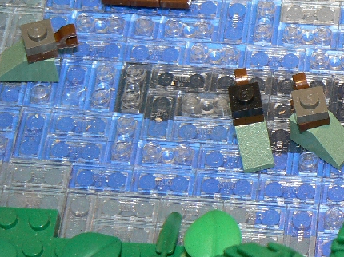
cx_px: 368
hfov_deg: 11.2
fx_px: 1728
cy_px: 57
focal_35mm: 174
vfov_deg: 8.5
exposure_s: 1/30
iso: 100
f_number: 3.2
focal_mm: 12.2
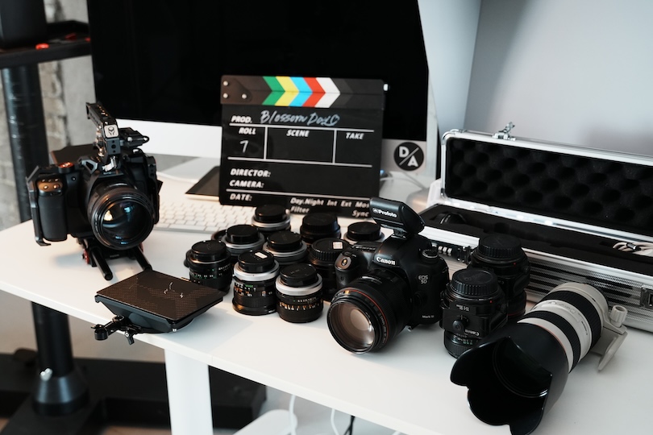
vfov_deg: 26.5
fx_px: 925
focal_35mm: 51
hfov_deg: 38.9
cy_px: 218
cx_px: 326
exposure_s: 1/60
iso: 1250
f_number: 3.5
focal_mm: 34.1
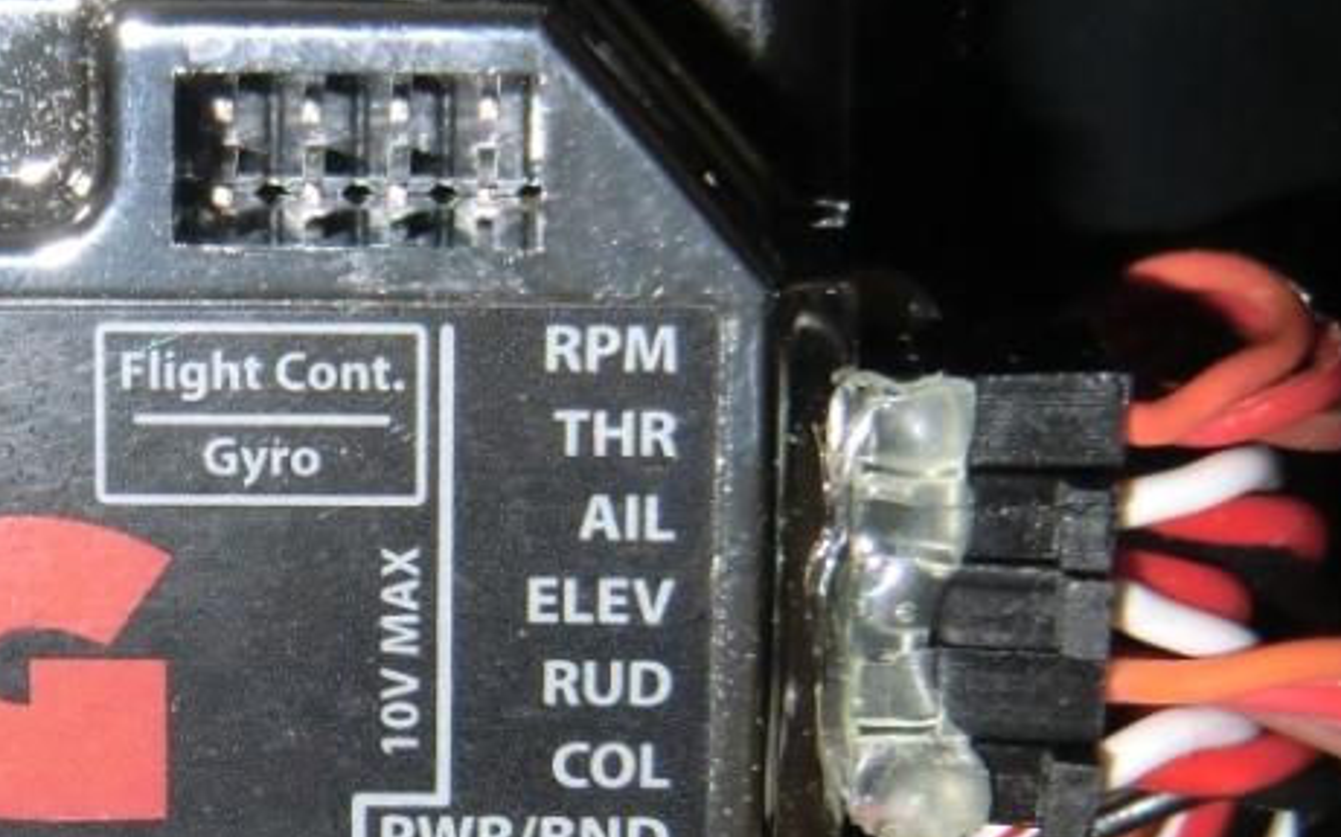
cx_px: 291
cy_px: 666
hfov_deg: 13.6
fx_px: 5591
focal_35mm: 153
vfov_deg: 8.6
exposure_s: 1/15
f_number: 4.4
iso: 400
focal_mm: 11.6
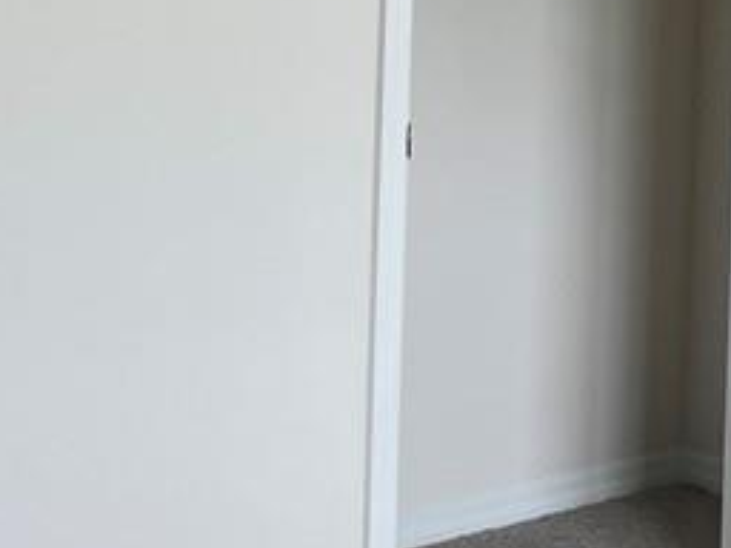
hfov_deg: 17.9
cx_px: 897
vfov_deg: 13.8
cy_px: -137
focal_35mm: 104
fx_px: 2196
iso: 50
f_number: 1.6
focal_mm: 5.1
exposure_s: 1/120
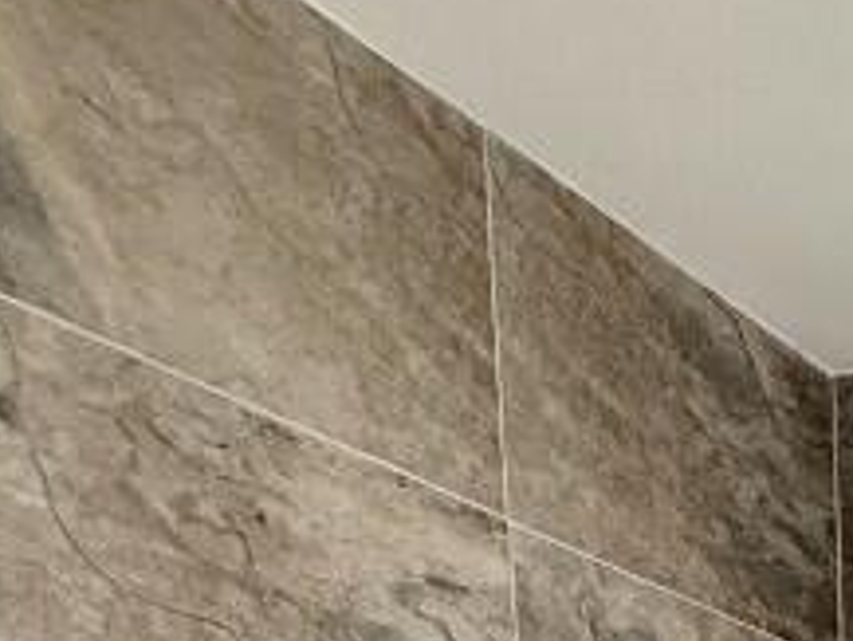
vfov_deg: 15.8
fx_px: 1627
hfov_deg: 23.2
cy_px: 1388
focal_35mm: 66
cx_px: 1305
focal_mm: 2.22
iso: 160
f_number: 2.2
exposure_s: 1/100
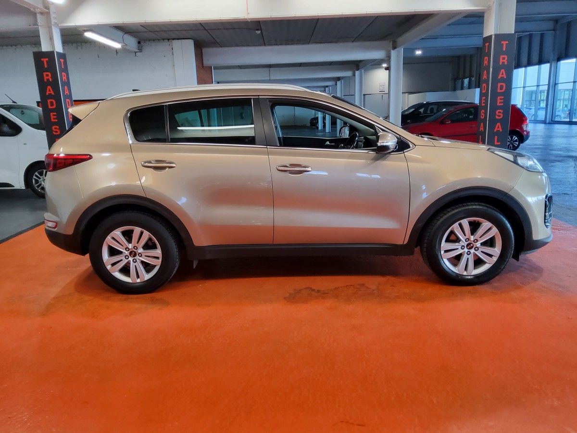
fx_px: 433
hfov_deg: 67.3
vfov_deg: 53.1
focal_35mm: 26
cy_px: 216
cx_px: 288
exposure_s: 1/120
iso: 320
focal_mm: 3.08
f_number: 2
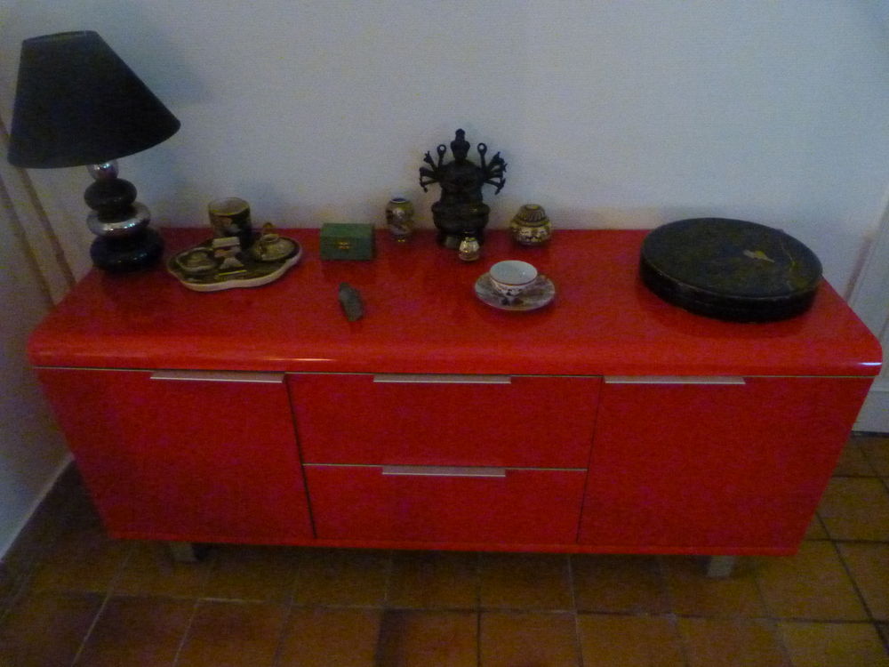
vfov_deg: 54.9
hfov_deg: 69.4
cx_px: 444
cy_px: 334
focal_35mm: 25
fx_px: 642
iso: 1600
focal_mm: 4.5
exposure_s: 1/15
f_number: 2.8
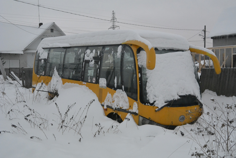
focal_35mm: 42
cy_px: 79
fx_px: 276
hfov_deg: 46.4
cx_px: 118
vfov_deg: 32.0
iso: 1400
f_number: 4.2
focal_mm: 15.6
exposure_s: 1/500
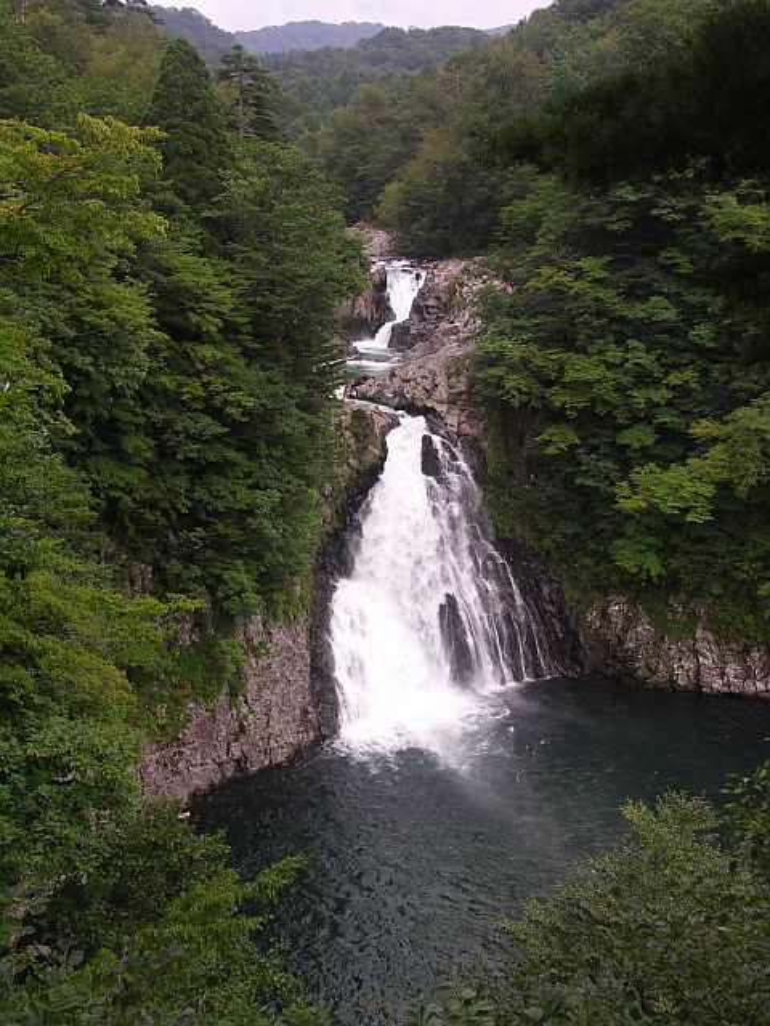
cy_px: 513
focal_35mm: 38
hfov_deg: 37.7
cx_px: 385
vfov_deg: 49.0
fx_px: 1127
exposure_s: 1/80
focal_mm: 9.8
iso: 50
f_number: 3.5
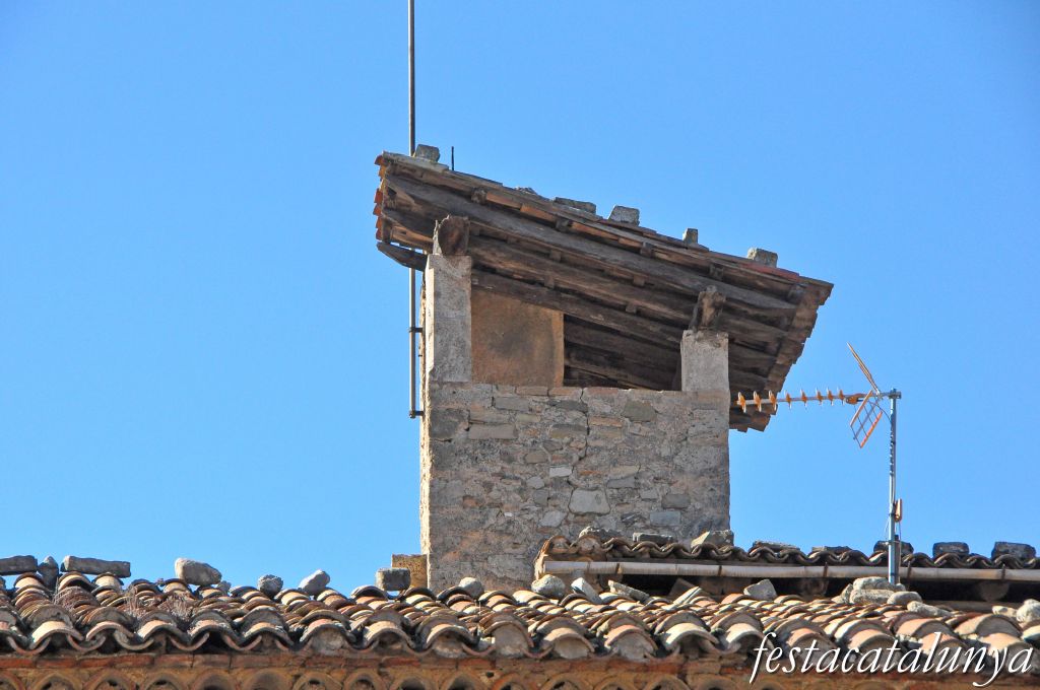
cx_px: 520
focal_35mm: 158
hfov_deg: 13.1
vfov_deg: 8.7
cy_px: 345
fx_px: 4544
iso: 1600
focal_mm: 105
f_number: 10
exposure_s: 1/1600
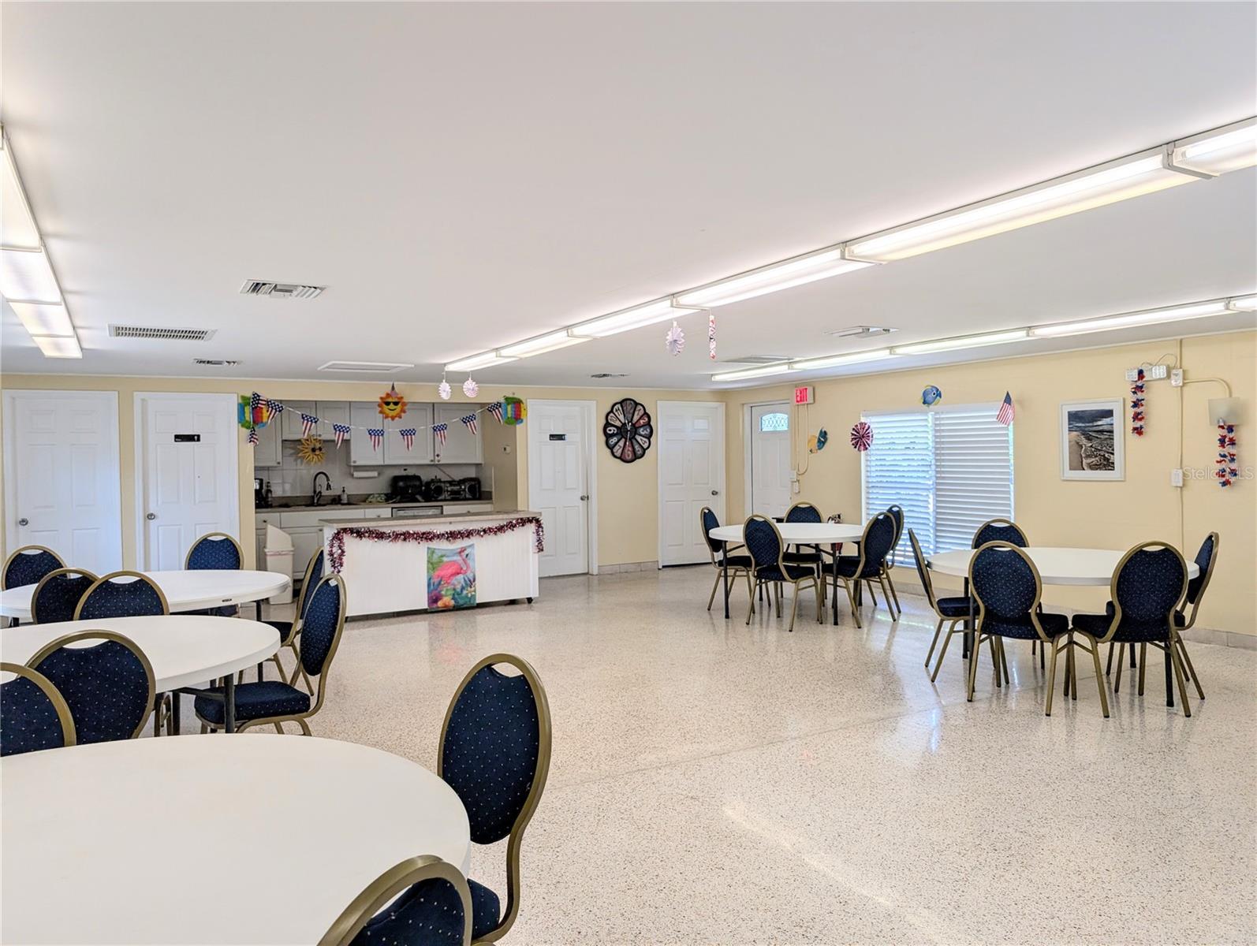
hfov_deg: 71.5
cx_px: 628
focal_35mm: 24
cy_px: 473
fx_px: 873
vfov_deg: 56.9
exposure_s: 1/134
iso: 23
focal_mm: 6.9
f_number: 1.68
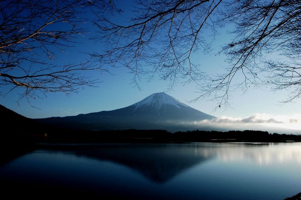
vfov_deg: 50.3
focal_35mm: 26
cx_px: 150
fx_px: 213
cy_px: 100
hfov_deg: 70.5
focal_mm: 17
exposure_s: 1/125
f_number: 22
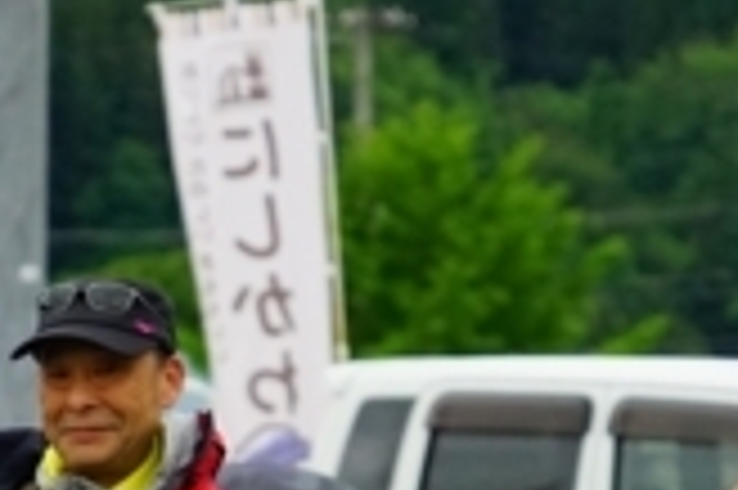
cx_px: 180
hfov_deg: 3.3
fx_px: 12799
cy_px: 544
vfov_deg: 2.2
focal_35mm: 625
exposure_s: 1/750
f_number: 5.6
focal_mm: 128
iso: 1250
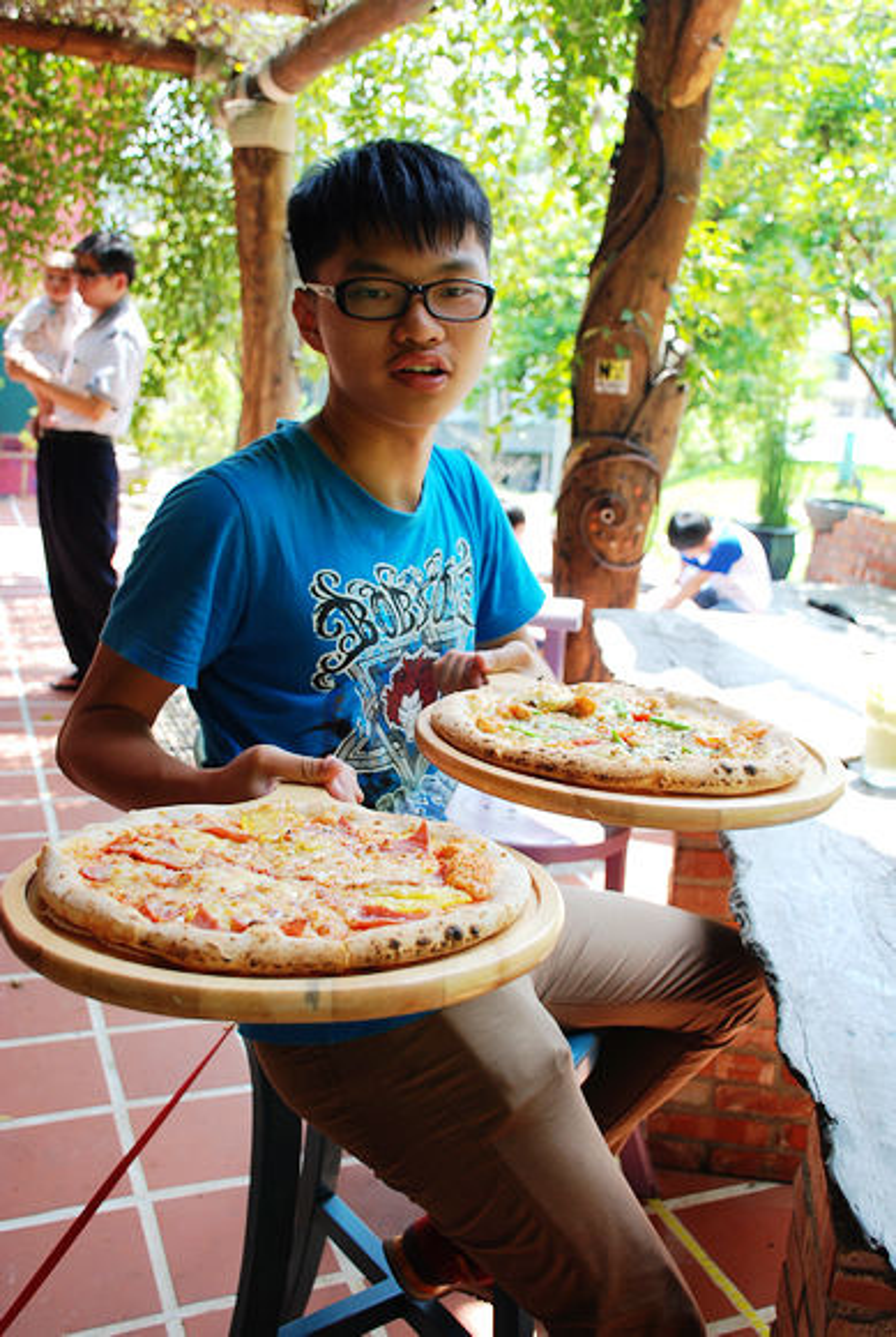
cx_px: 448
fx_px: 1283
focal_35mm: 34
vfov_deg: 55.0
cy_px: 668
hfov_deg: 38.5
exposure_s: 1/125
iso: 200
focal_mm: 23
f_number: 5.6
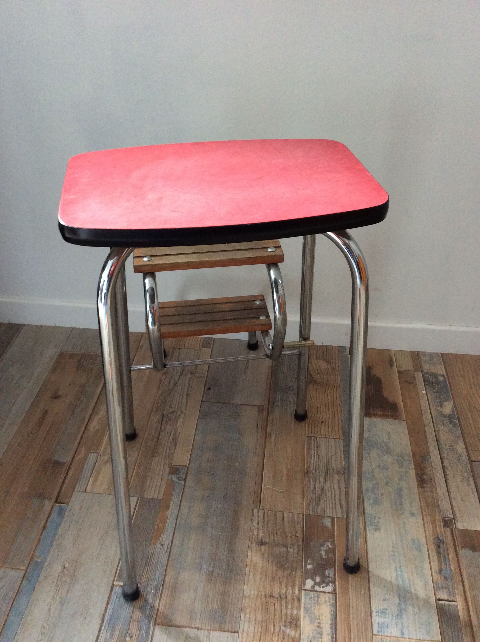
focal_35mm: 32
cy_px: 321
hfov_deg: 44.1
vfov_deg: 56.9
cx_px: 240
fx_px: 593
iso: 250
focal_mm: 3.3
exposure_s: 1/25
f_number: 2.4
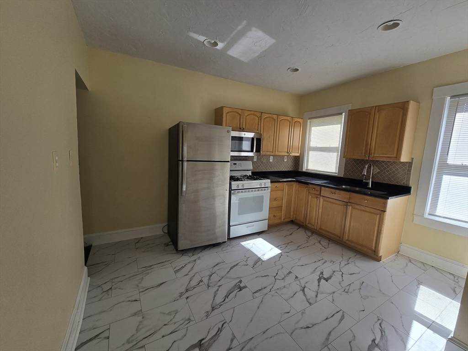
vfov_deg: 89.9
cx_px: 234
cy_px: 176
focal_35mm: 13
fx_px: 176
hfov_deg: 106.2
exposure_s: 1/276
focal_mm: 2.2
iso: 50
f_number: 2.2
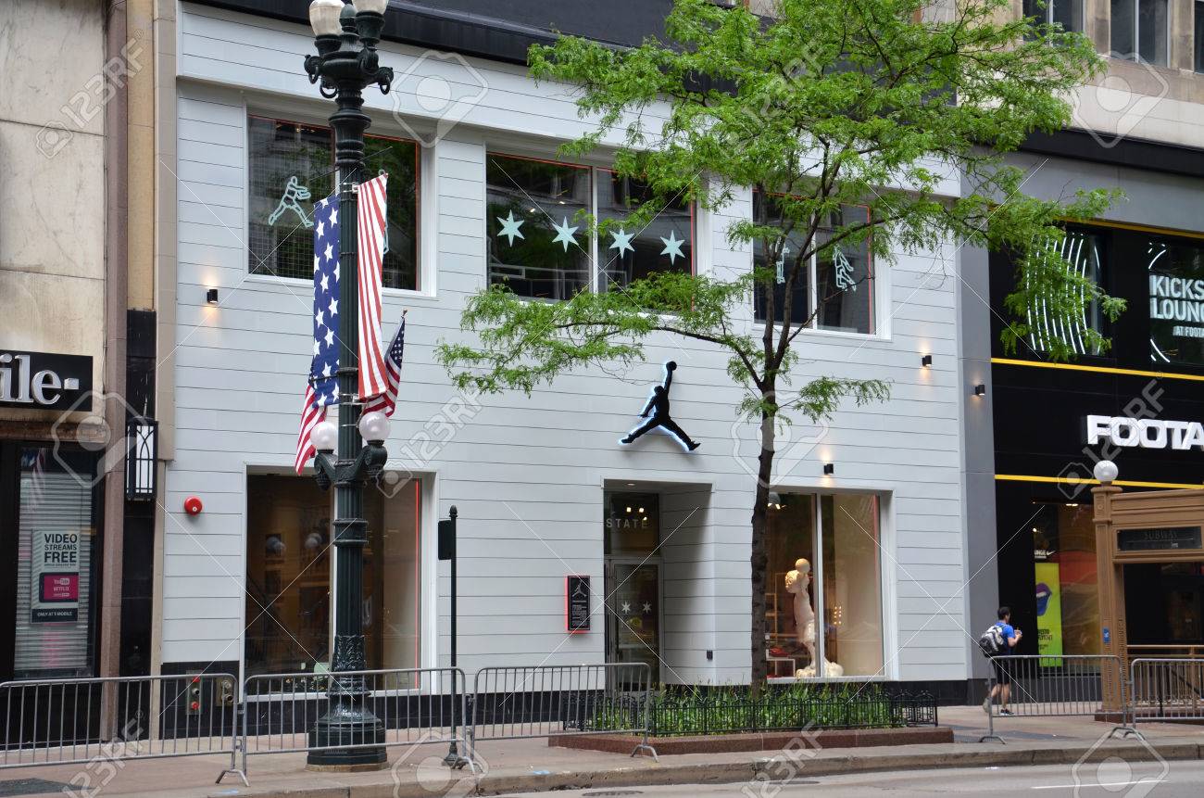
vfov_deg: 22.5
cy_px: 399
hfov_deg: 33.5
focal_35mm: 60
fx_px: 2002
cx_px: 602
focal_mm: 40
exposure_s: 1/160
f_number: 5.6
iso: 200
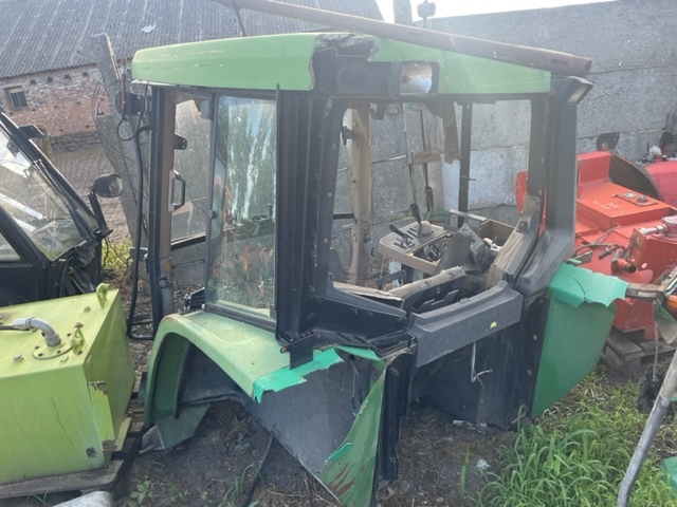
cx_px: 338
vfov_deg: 53.1
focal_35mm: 26
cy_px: 254
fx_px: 508
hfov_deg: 67.3
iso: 32
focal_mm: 4.2
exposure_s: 1/349
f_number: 1.6
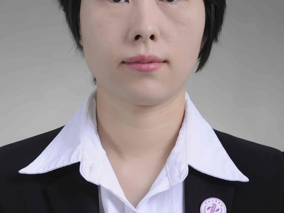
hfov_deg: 10.7
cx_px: 142
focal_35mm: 185
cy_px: 81
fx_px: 1516
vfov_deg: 8.0
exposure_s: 1/125
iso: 160
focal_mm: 85
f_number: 5.6
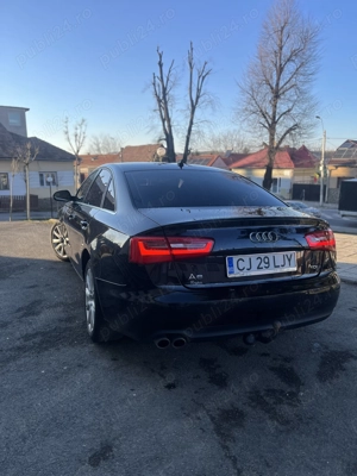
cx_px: 178
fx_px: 358
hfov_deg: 53.1
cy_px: 238
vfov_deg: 67.3
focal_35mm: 26
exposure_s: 1/878
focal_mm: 5.1
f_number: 1.6
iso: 50
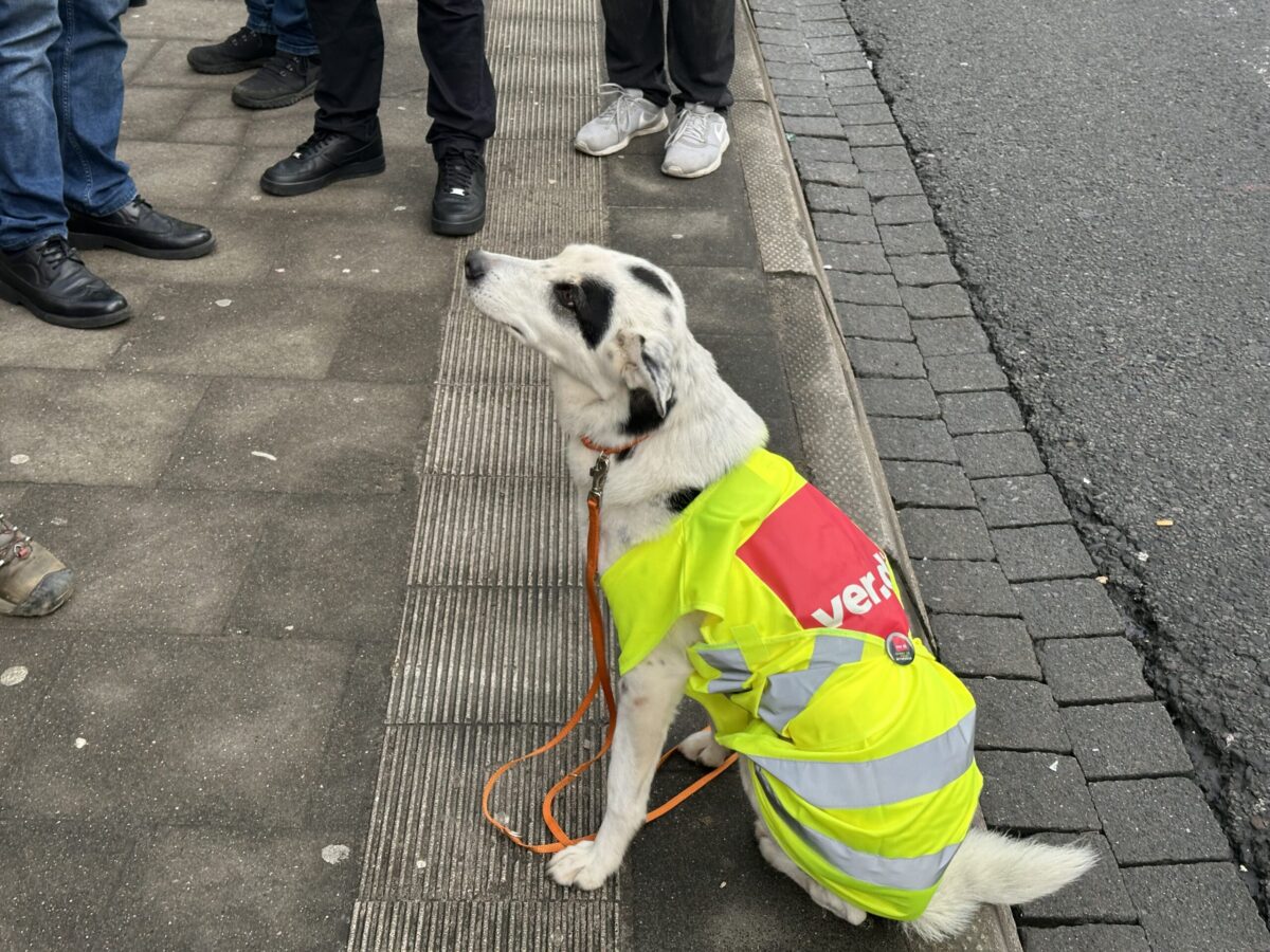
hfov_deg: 39.7
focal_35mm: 48
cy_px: 476
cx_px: 635
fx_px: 1761
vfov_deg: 30.3
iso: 64
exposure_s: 1/521
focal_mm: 6.86
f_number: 1.78
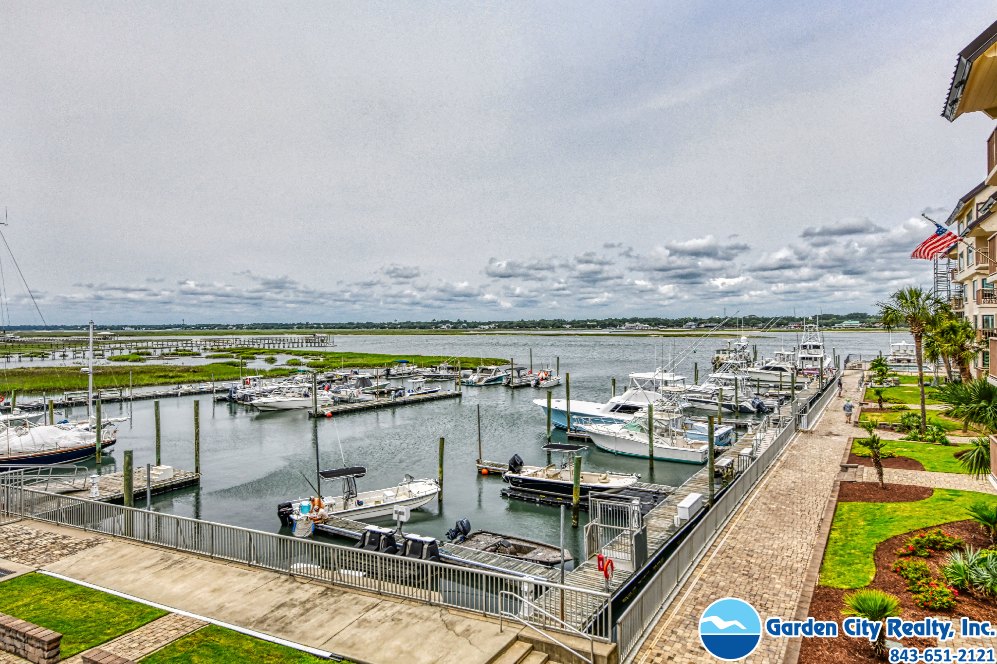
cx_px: 498
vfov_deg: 59.5
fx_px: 582
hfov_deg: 81.2
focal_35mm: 21
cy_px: 332
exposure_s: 1/200
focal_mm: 21
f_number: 8
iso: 500
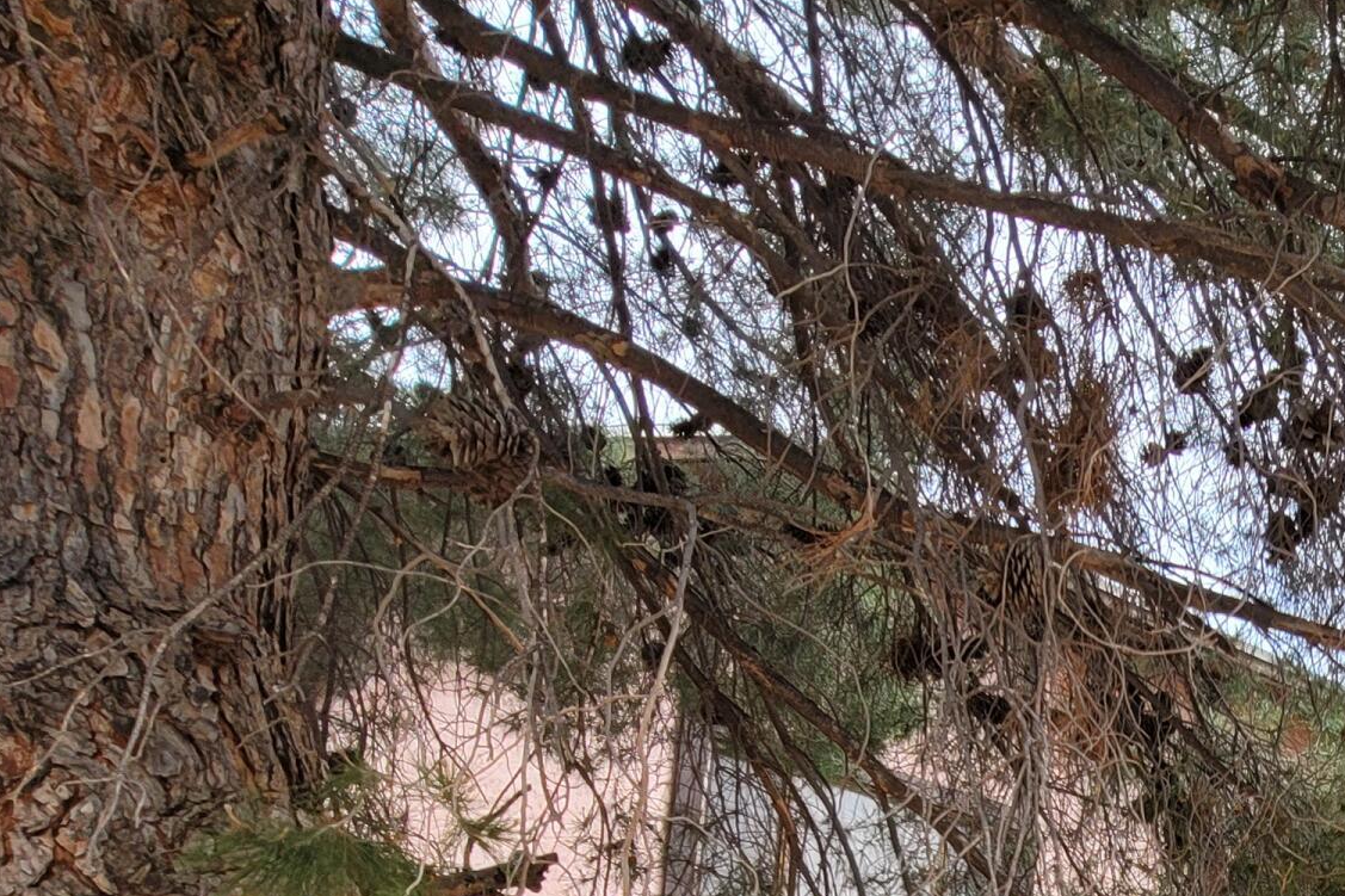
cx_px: 1363
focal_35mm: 36
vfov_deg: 30.2
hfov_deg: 44.6
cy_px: 1129
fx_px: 1345
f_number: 2.2
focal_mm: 2.2
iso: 64
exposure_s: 1/638
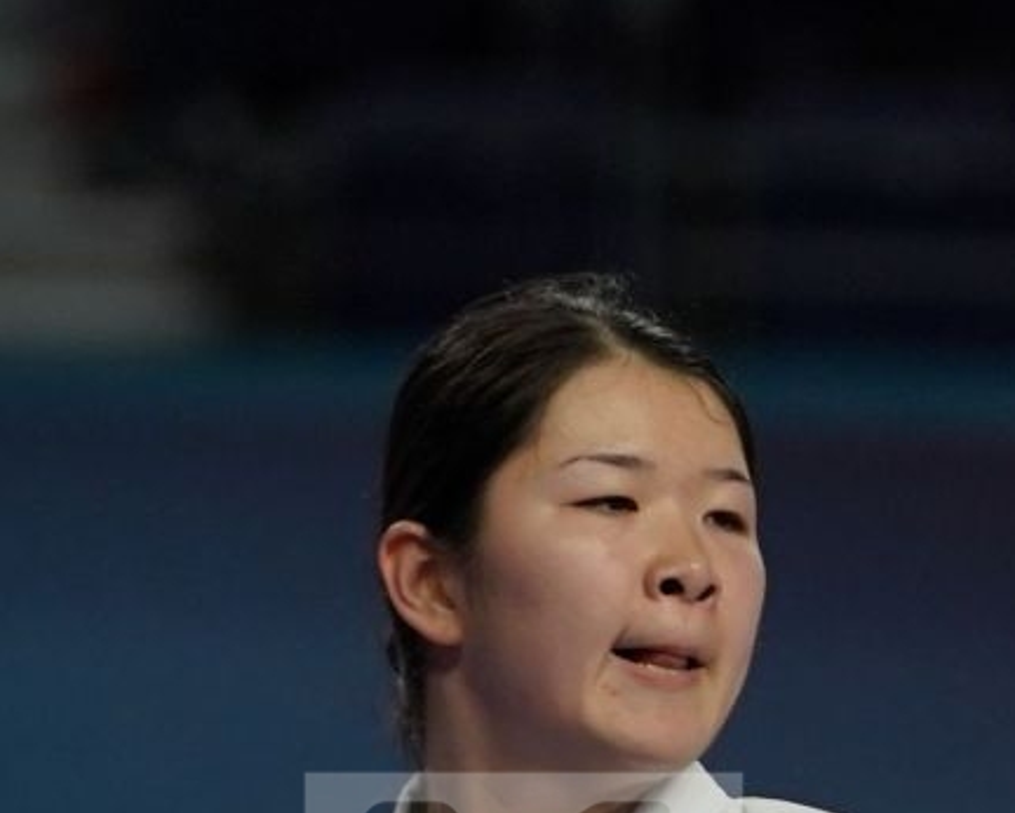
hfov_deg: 2.0
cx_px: 1320
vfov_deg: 1.6
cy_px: 987
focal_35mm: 962
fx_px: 28912
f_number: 2.8
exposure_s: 1/1000
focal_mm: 164
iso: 640
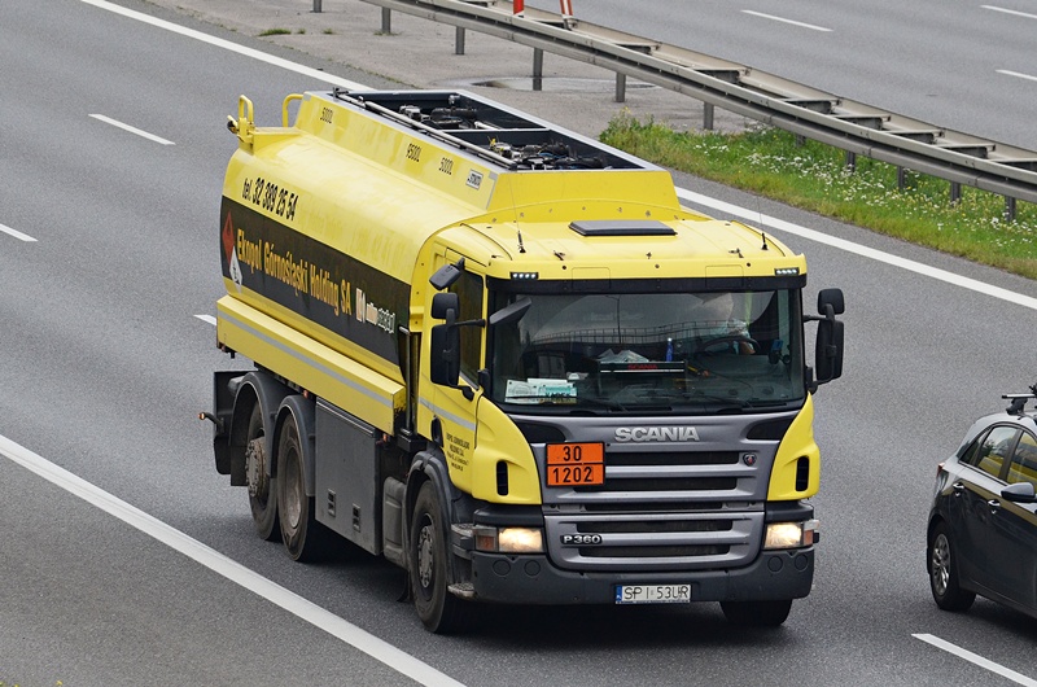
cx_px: 518
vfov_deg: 4.6
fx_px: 8624
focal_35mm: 300
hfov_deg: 6.9
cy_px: 344
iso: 640
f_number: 8
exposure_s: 1/800
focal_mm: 200
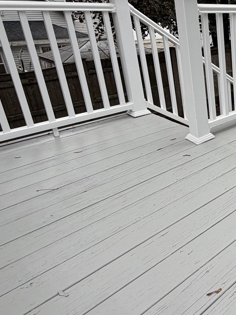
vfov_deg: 54.8
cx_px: 281
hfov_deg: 34.6
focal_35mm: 33
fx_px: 300
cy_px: 120
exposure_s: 1/134
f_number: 2.2
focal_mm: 2.22
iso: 40
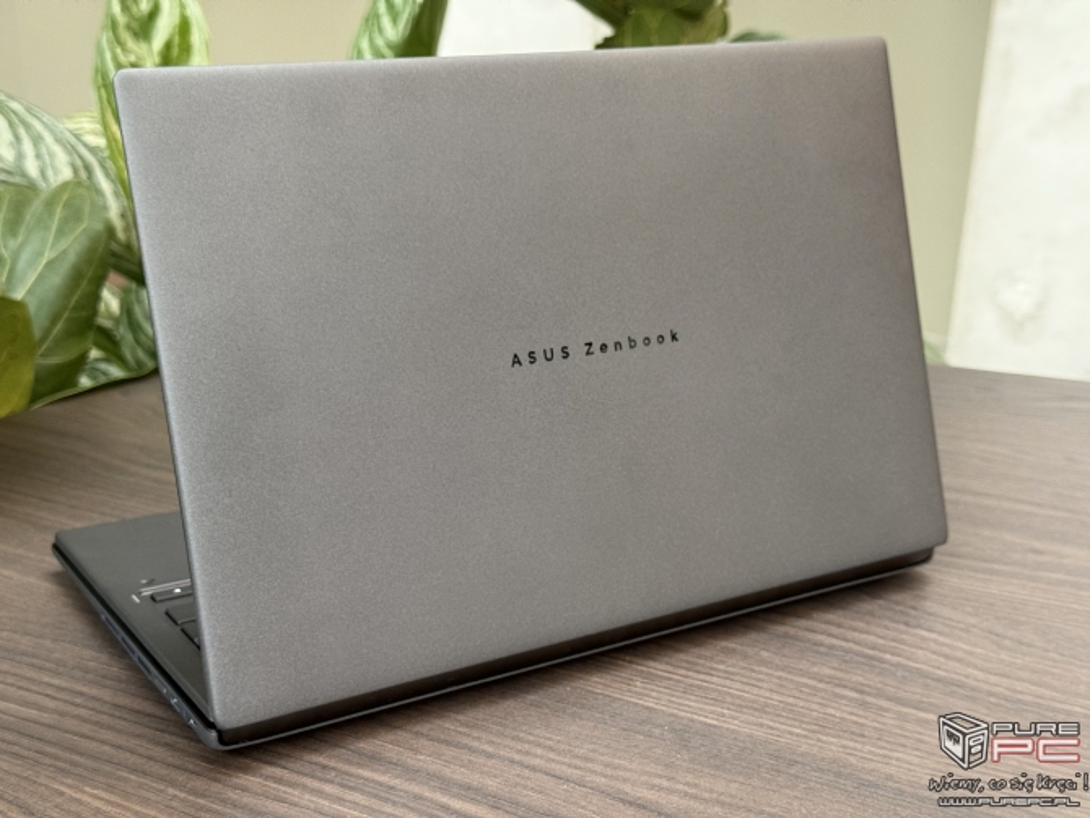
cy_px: 409
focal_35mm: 48
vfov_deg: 30.3
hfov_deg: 39.6
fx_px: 1512
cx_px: 545
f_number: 1.78
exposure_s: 1/33
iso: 250
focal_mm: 6.76
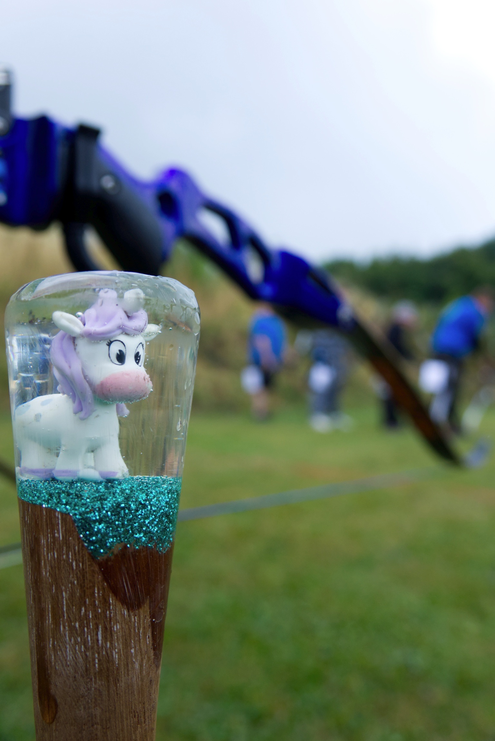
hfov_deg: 45.0
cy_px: 370
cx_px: 248
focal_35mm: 29
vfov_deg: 63.6
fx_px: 597
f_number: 2.8
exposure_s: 1/1250
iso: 400
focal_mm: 10.8
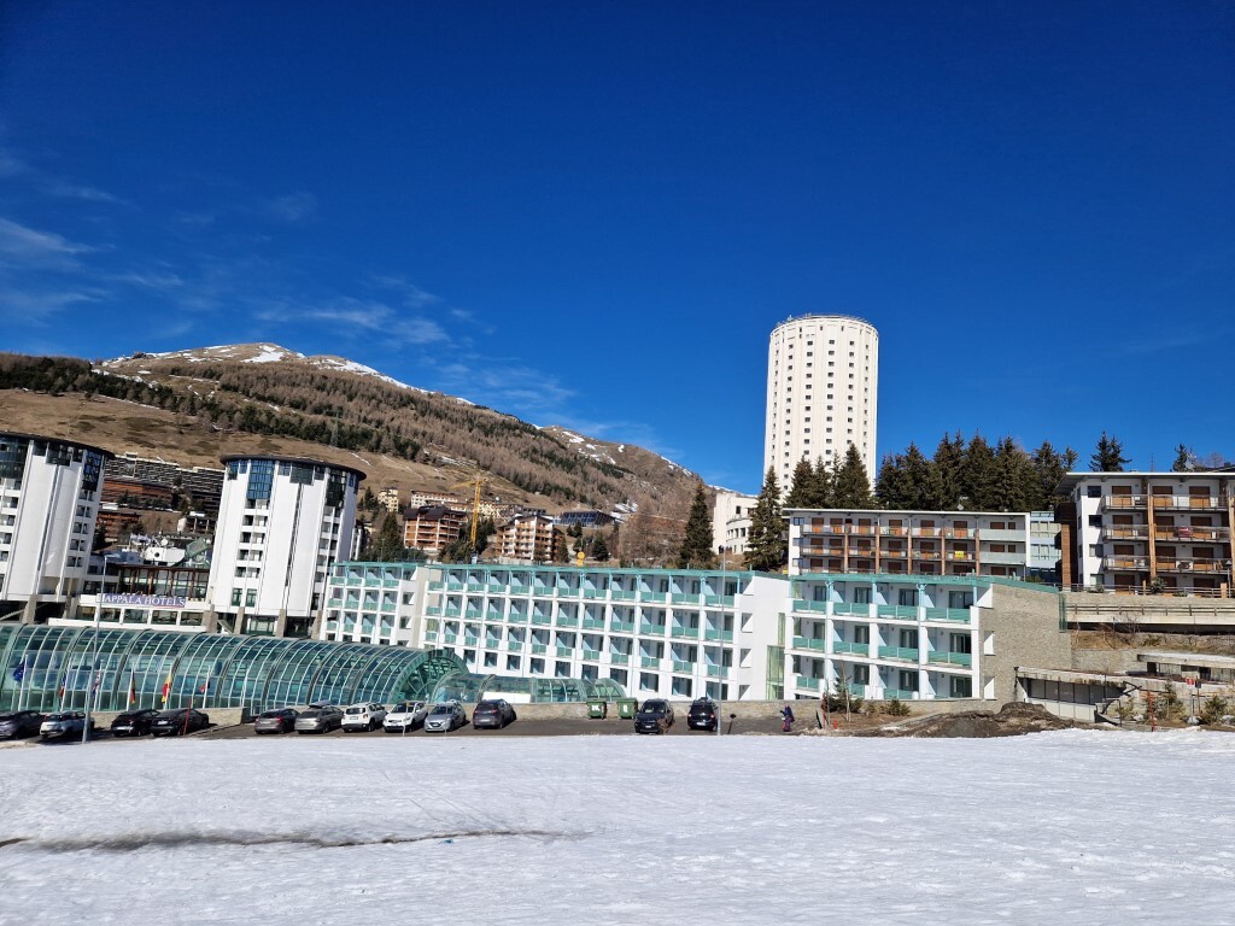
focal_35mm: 23
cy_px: 463
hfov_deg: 73.9
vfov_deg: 58.9
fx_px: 821
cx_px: 618
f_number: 1.8
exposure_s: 1/3184
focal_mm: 5.4
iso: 50
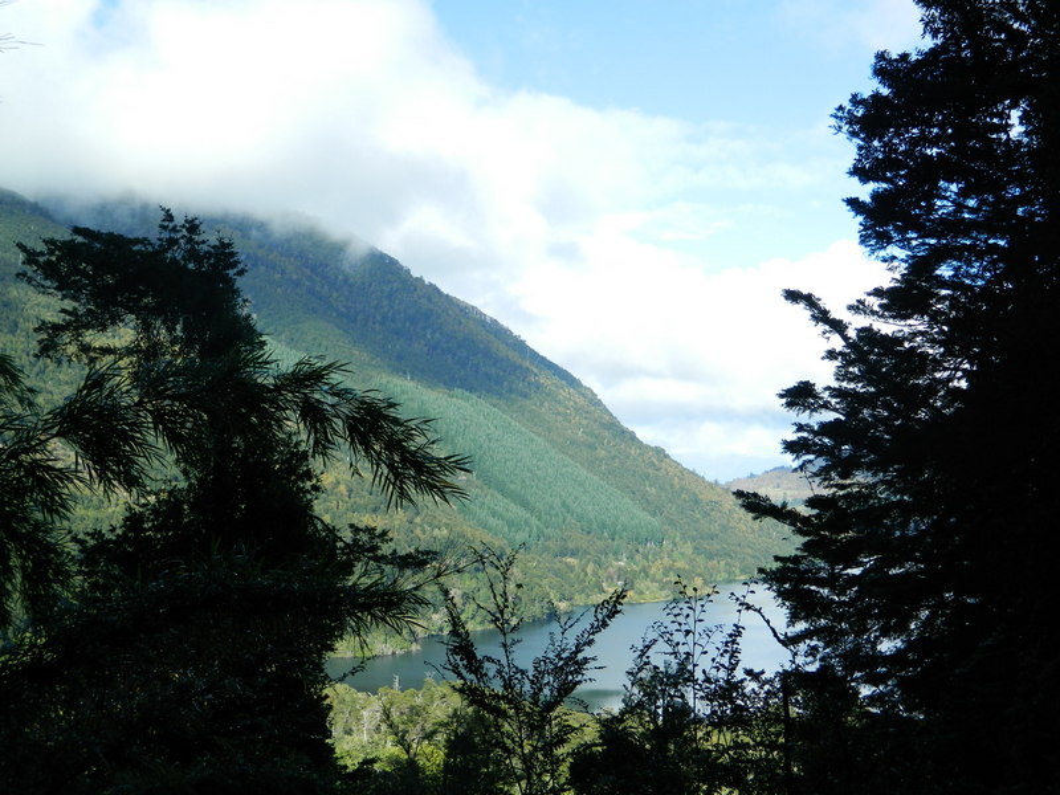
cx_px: 530
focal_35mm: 47
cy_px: 398
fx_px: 1439
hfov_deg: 40.4
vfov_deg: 30.9
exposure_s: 1/400
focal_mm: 8.4
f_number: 3.6
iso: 80
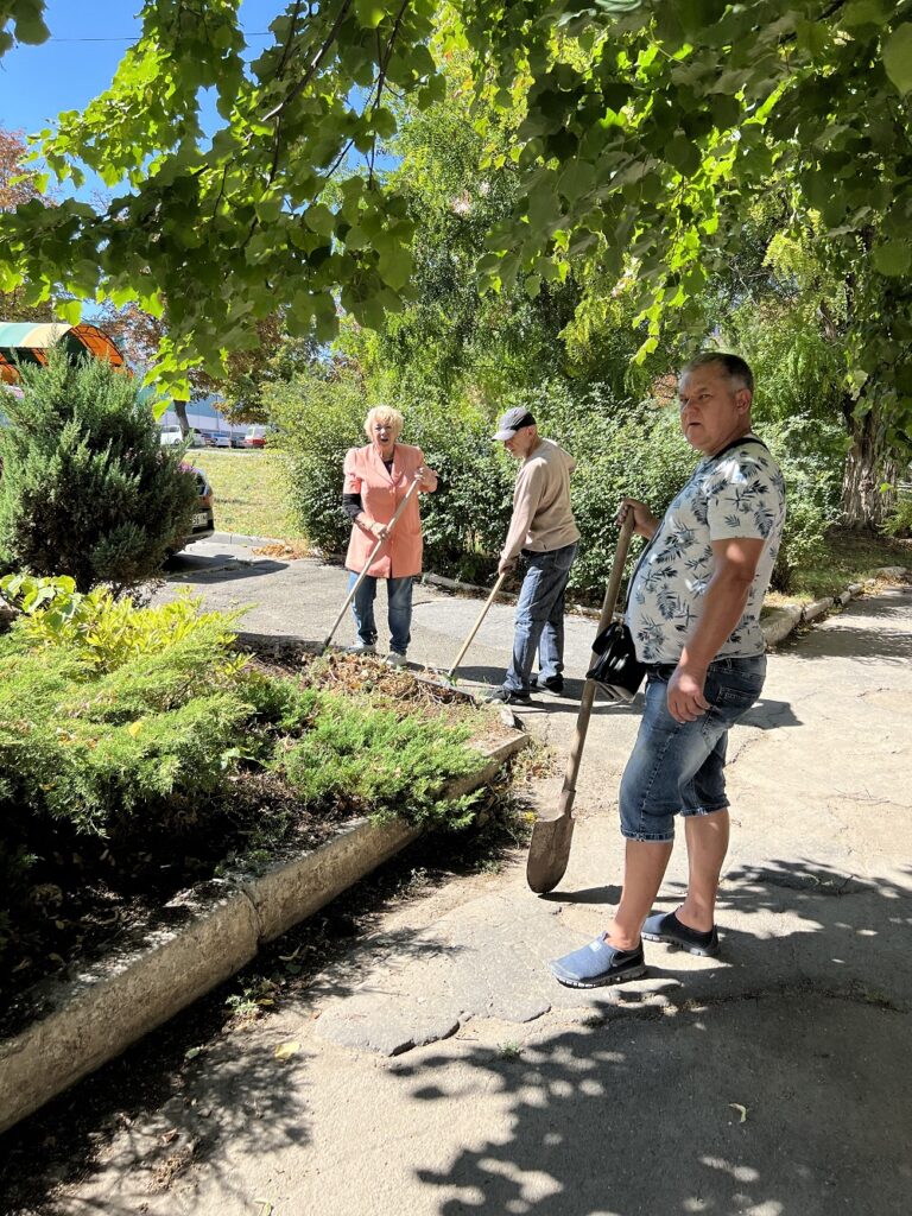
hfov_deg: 53.1
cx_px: 456
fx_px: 913
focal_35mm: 26
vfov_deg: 67.3
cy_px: 608
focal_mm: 5.7
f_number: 1.5
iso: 50
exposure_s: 1/1159
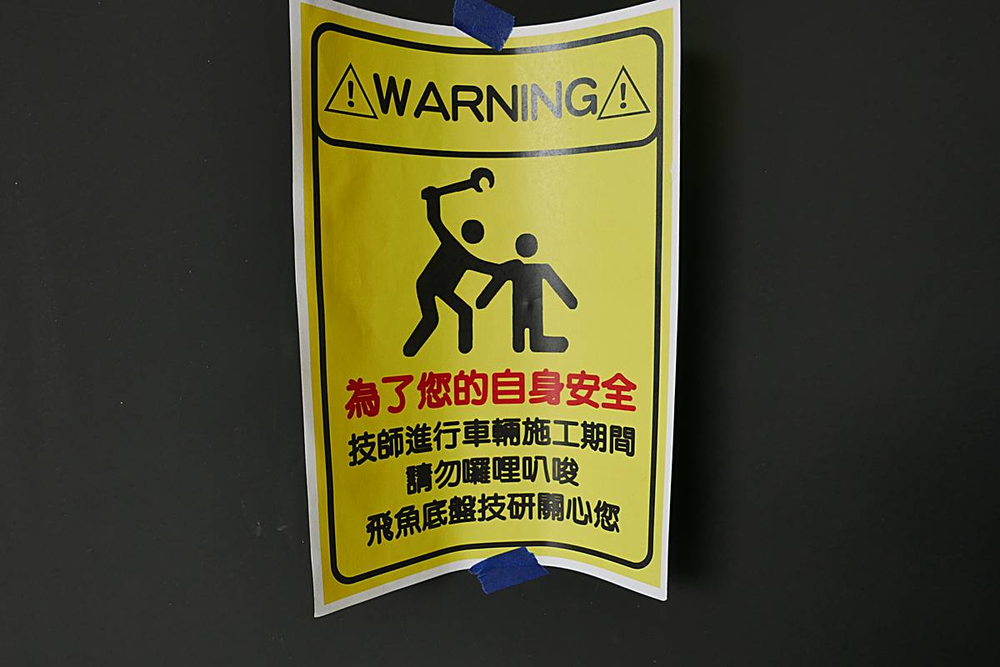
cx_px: 500
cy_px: 334
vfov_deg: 53.1
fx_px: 667
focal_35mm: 24
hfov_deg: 73.7
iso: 200
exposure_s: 1/125
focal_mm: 10.9
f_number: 4
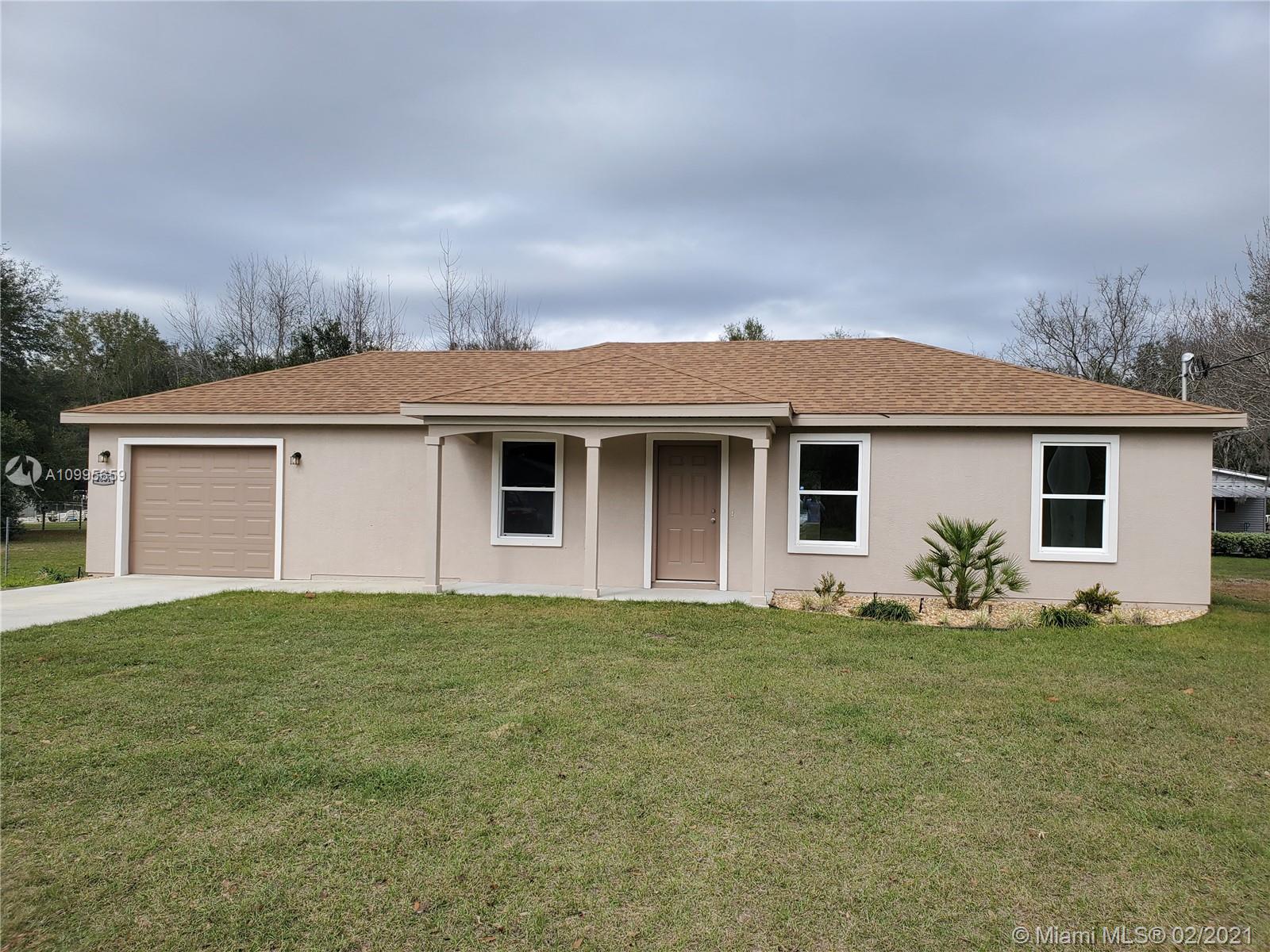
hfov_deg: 67.3
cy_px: 476
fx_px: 954
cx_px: 635
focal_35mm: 26
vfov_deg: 53.1
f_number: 2.4
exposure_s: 1/1732
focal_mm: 4.3
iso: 50
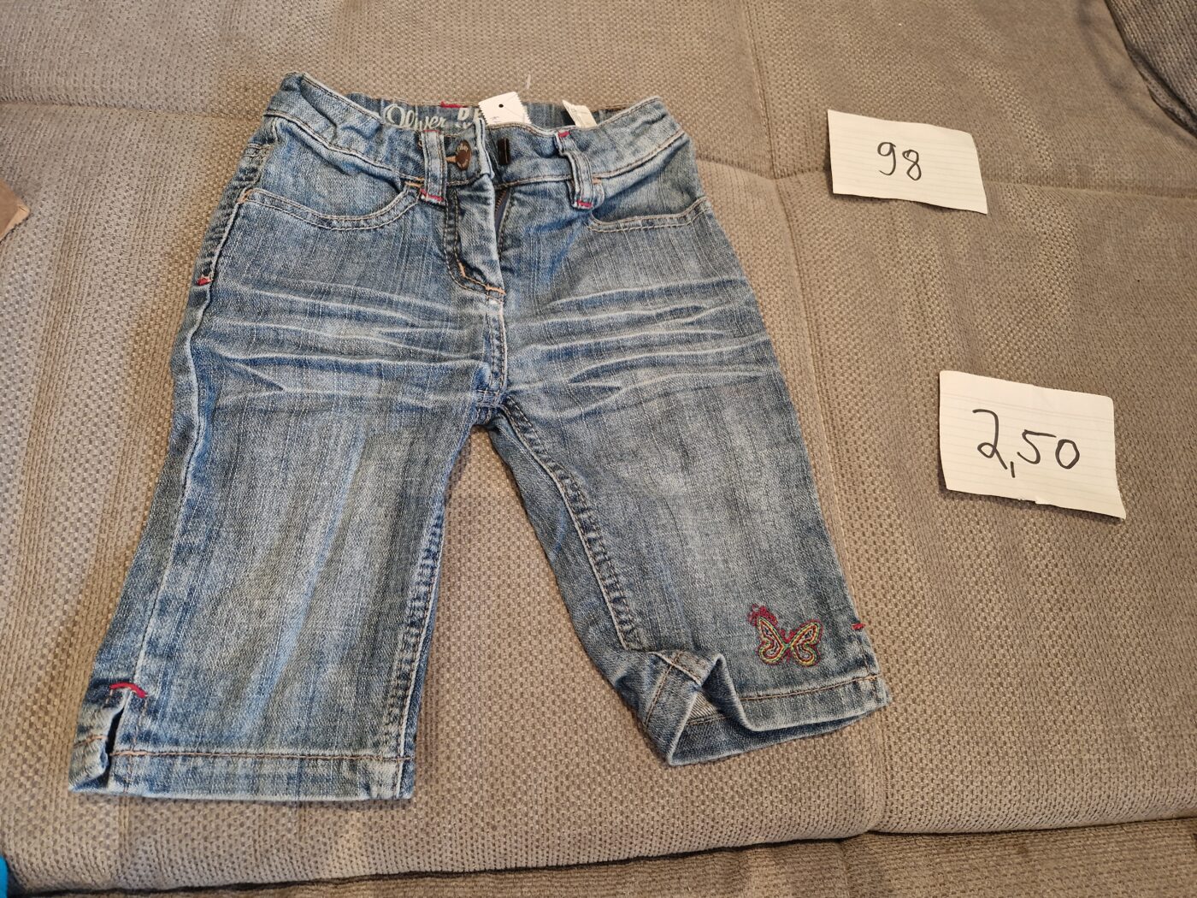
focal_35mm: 23
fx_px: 795
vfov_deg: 58.9
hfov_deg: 73.9
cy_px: 449
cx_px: 598
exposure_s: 1/100
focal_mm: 5.4
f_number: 1.8
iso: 50
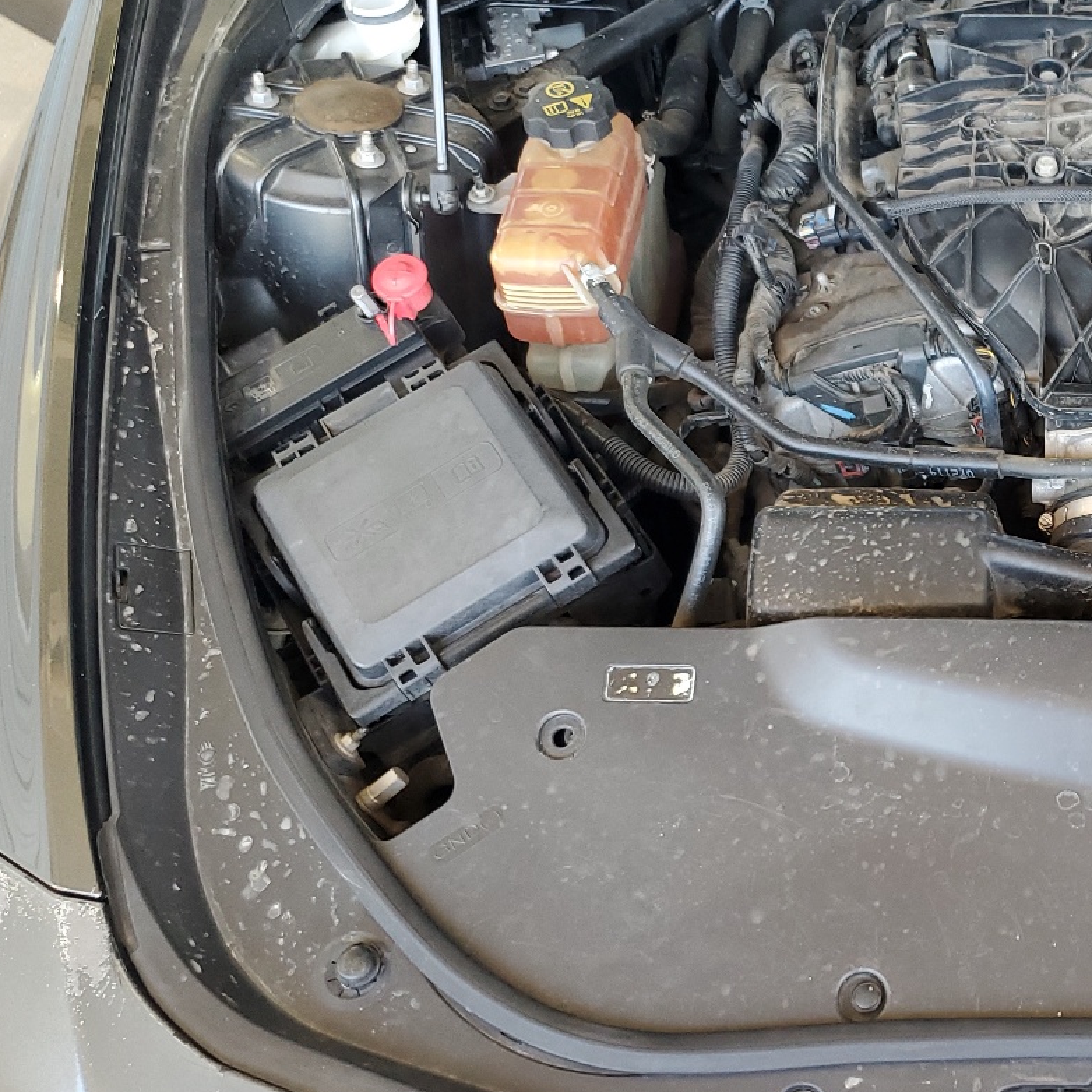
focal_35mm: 47
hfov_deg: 33.0
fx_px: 1677
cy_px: 540
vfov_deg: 36.1
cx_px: 1100
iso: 95
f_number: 1.5
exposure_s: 1/120
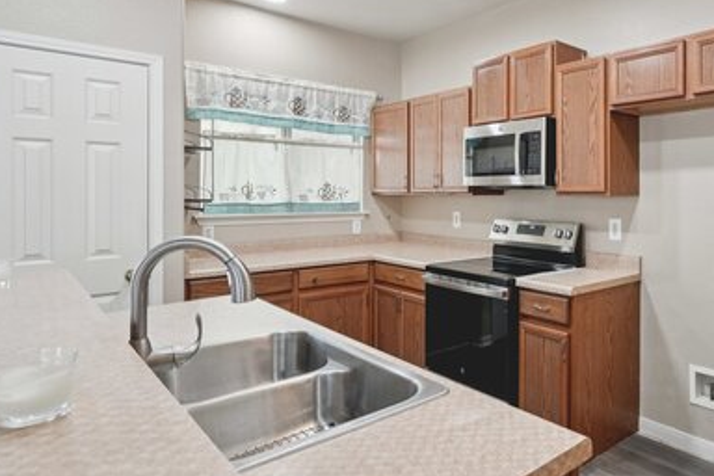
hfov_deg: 66.7
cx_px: 541
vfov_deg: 51.0
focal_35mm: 25
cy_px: 194
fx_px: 496
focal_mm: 15
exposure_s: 1/25
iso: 800
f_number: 8
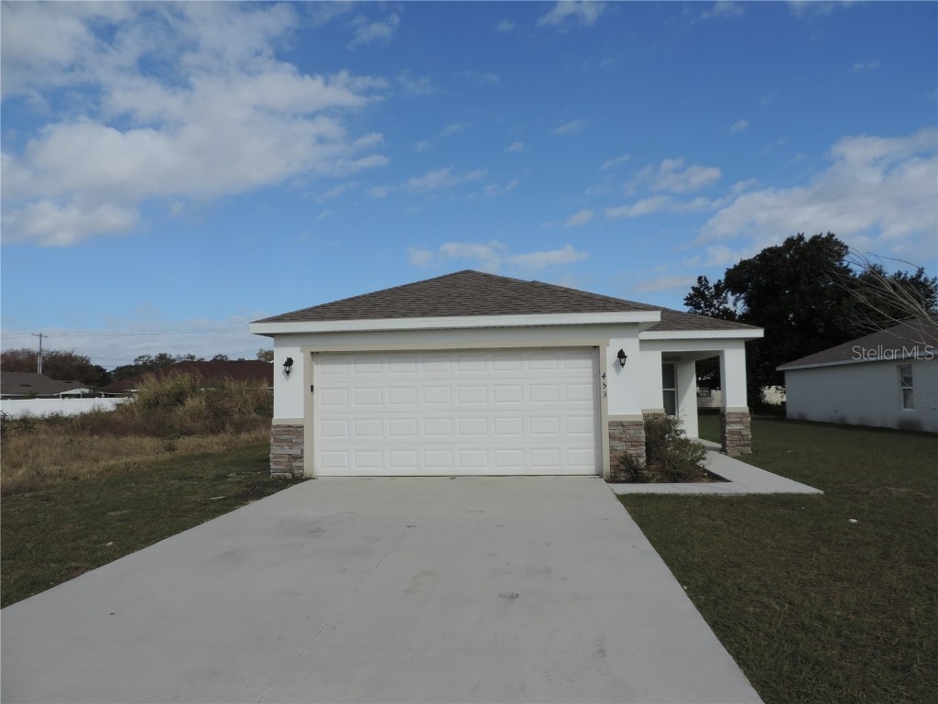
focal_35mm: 24
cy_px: 352
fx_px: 650
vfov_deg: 56.8
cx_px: 469
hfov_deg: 71.6
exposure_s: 1/1600
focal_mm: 4.3
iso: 80
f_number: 3
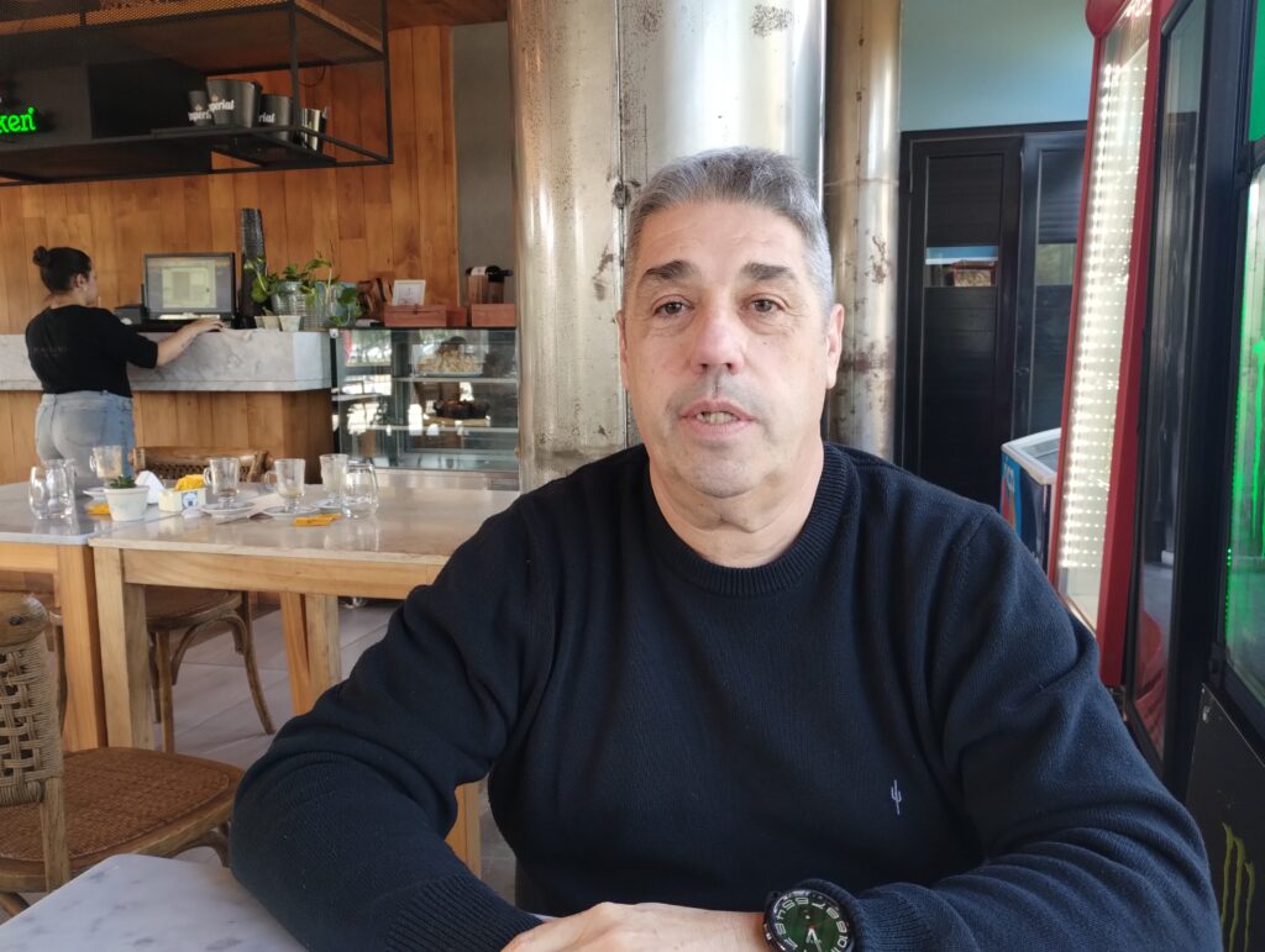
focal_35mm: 28
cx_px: 632
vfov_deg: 49.9
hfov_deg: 63.4
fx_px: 1025
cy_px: 476
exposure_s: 1/33
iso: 406
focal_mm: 4.27
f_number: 1.8
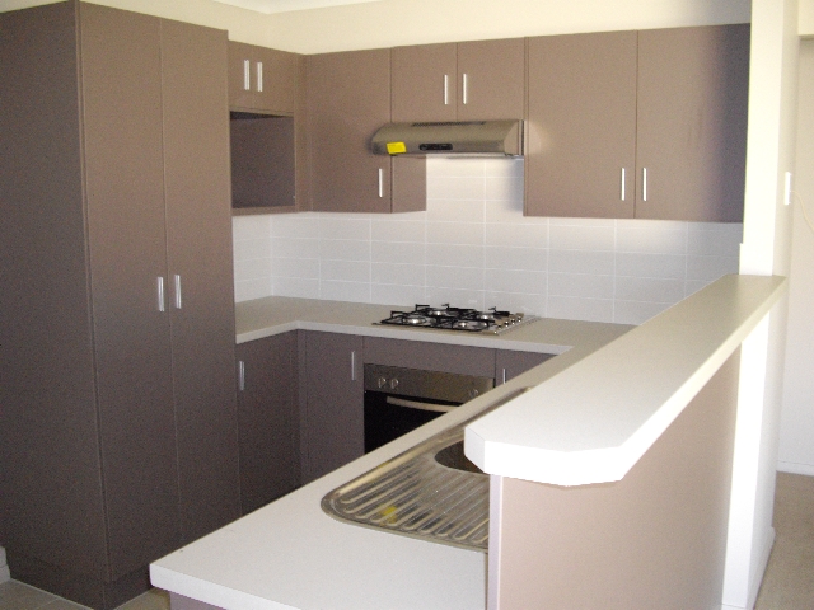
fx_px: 894
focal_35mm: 38
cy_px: 305
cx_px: 407
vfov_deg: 37.7
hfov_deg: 49.0
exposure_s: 1/40
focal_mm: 7.9
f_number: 2.8
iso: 400
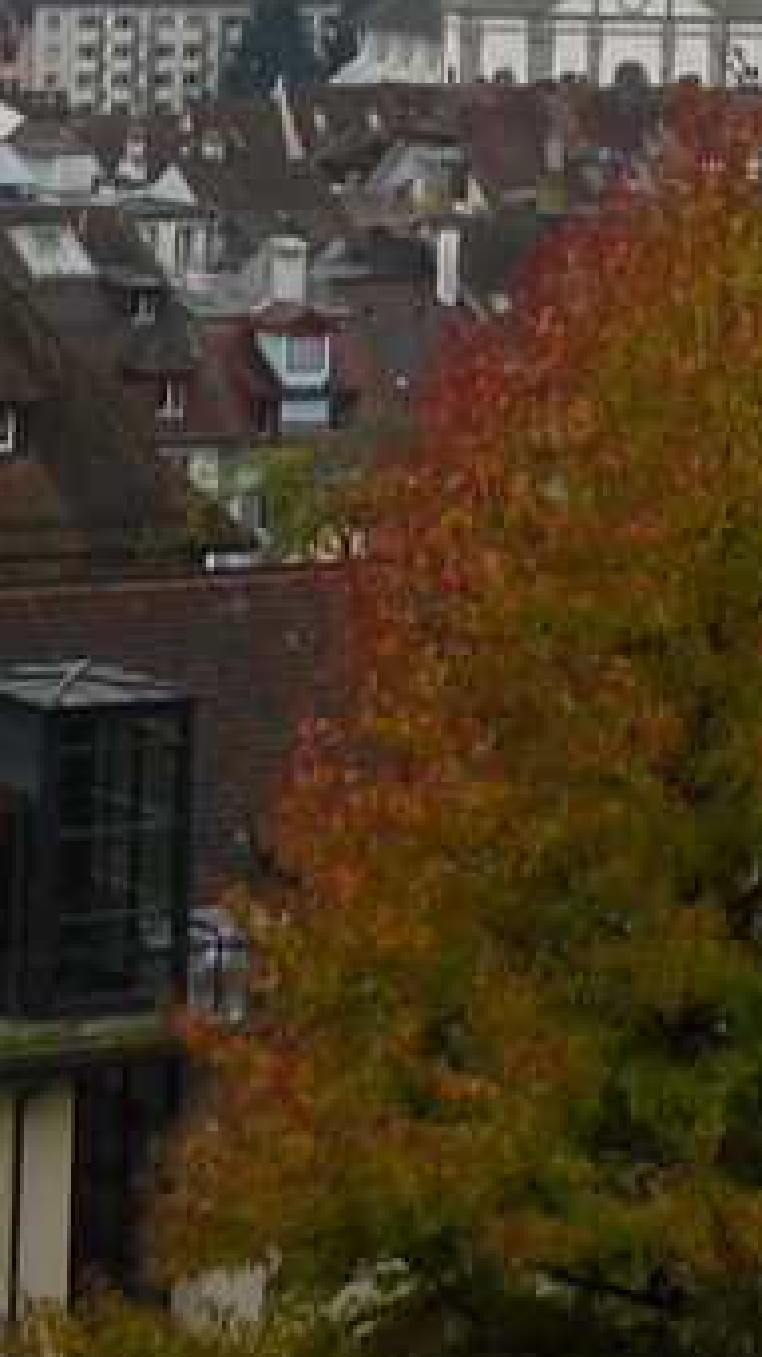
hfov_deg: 8.2
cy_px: -234
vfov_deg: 14.2
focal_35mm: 147
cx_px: 504
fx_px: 5288
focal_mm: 6
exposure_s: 1/100
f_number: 3.2
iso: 100
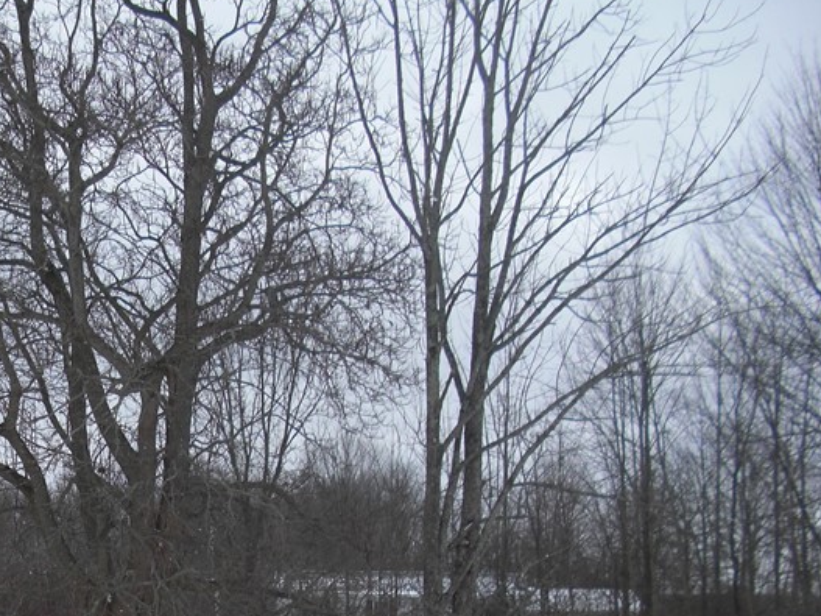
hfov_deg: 26.6
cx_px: 42
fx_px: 1660
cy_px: 577
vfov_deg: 20.5
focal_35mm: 70
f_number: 2.8
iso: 50
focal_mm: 6.3
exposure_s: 1/400
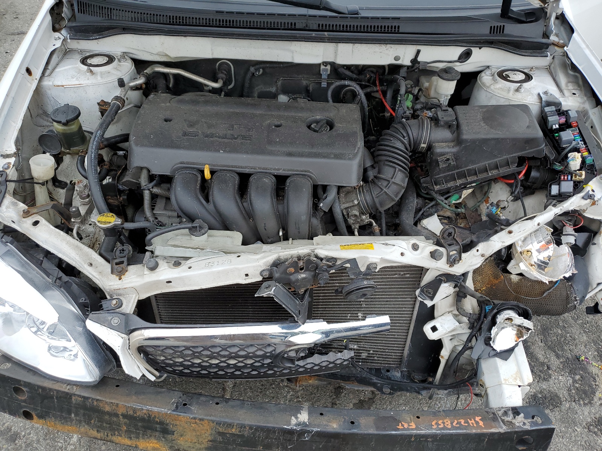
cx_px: 301
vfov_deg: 53.1
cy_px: 226
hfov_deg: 67.3
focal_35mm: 26
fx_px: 452
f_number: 1.5
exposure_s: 1/500
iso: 50
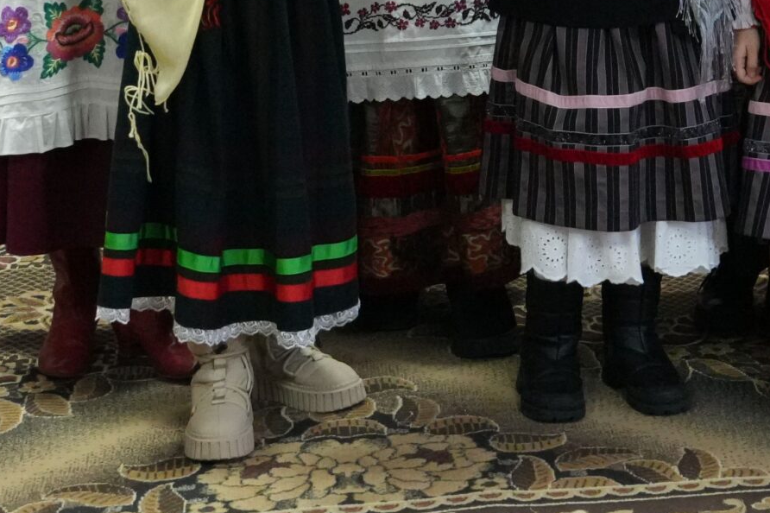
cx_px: 807
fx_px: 2853
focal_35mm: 133
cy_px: -120
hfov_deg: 15.1
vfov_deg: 10.1
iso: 5000
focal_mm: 31
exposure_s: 1/50
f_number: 8
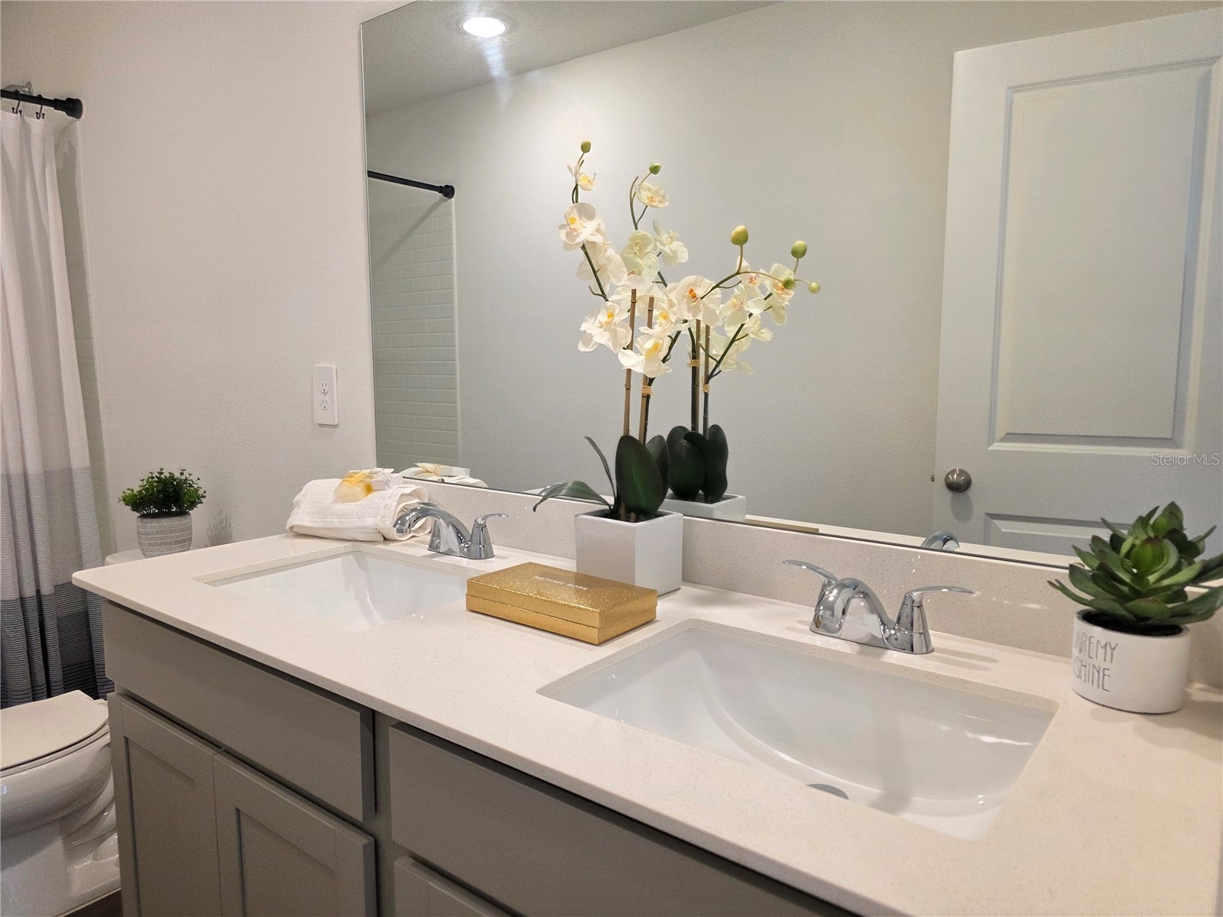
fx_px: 813
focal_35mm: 23
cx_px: 612
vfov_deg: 58.9
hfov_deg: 73.9
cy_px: 458
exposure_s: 1/120
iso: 160
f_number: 1.7
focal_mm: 6.3
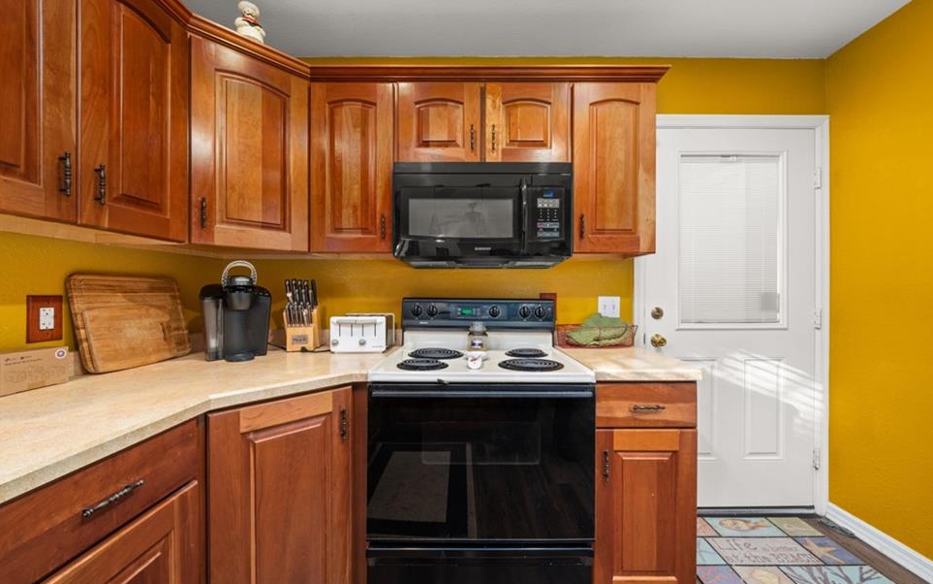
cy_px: 300
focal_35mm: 13
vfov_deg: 82.8
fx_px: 331
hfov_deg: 109.3
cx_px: 482
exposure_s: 1.6
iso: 400
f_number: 11
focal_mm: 12
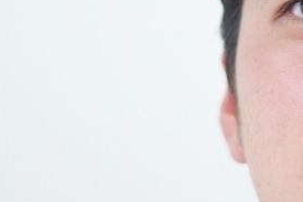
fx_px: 5947
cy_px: 47
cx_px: 376
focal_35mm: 707
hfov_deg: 2.9
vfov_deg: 1.9
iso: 800
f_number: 2.8
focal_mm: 180
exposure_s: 1/125
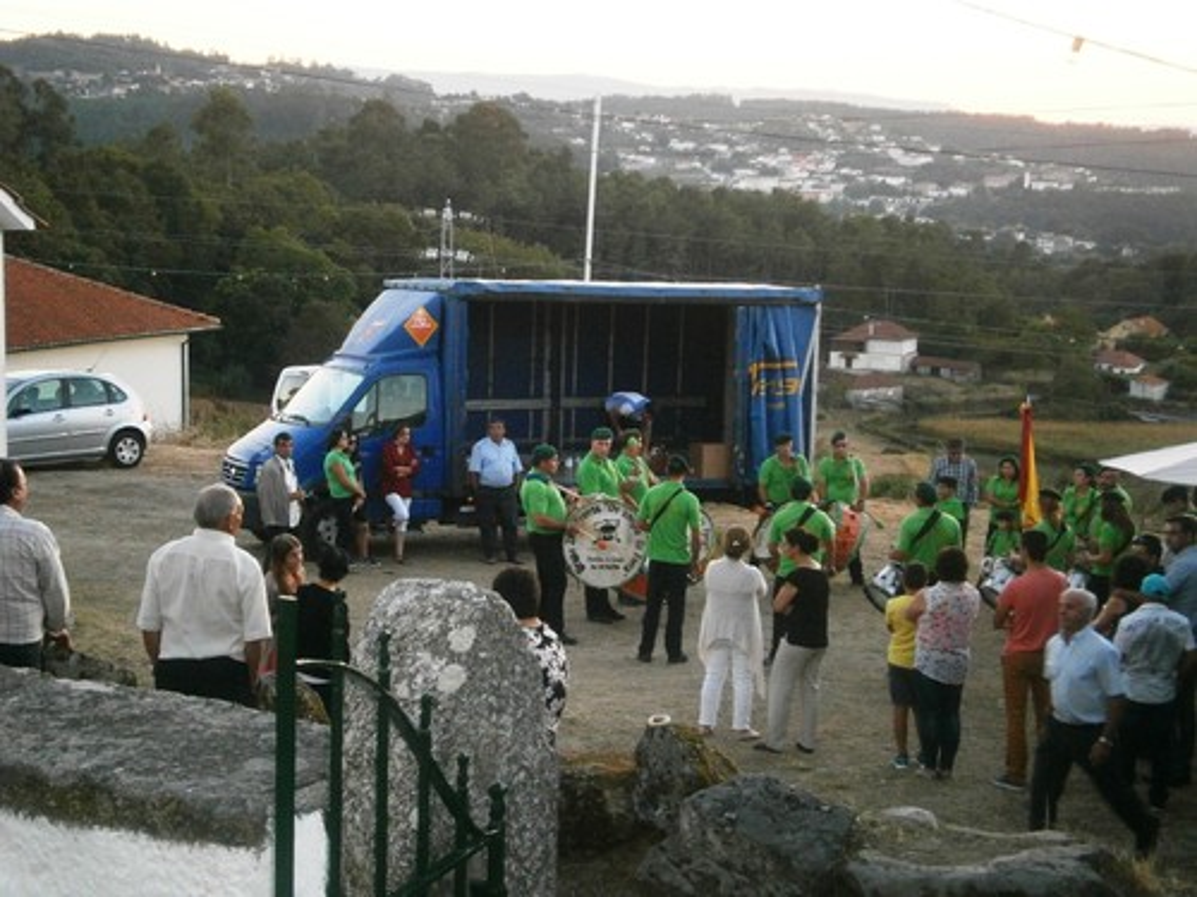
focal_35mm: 60
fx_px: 2075
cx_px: 598
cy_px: 448
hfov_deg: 32.2
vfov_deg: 24.4
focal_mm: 10.7
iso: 250
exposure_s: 1/50
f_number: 3.9
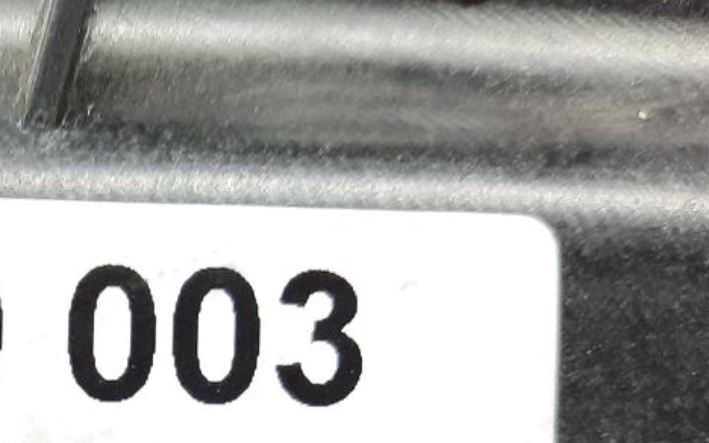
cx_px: -70
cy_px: 549
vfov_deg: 18.0
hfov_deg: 27.6
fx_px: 1313
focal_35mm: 68
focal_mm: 4.6
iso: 250
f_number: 2
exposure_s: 1/50
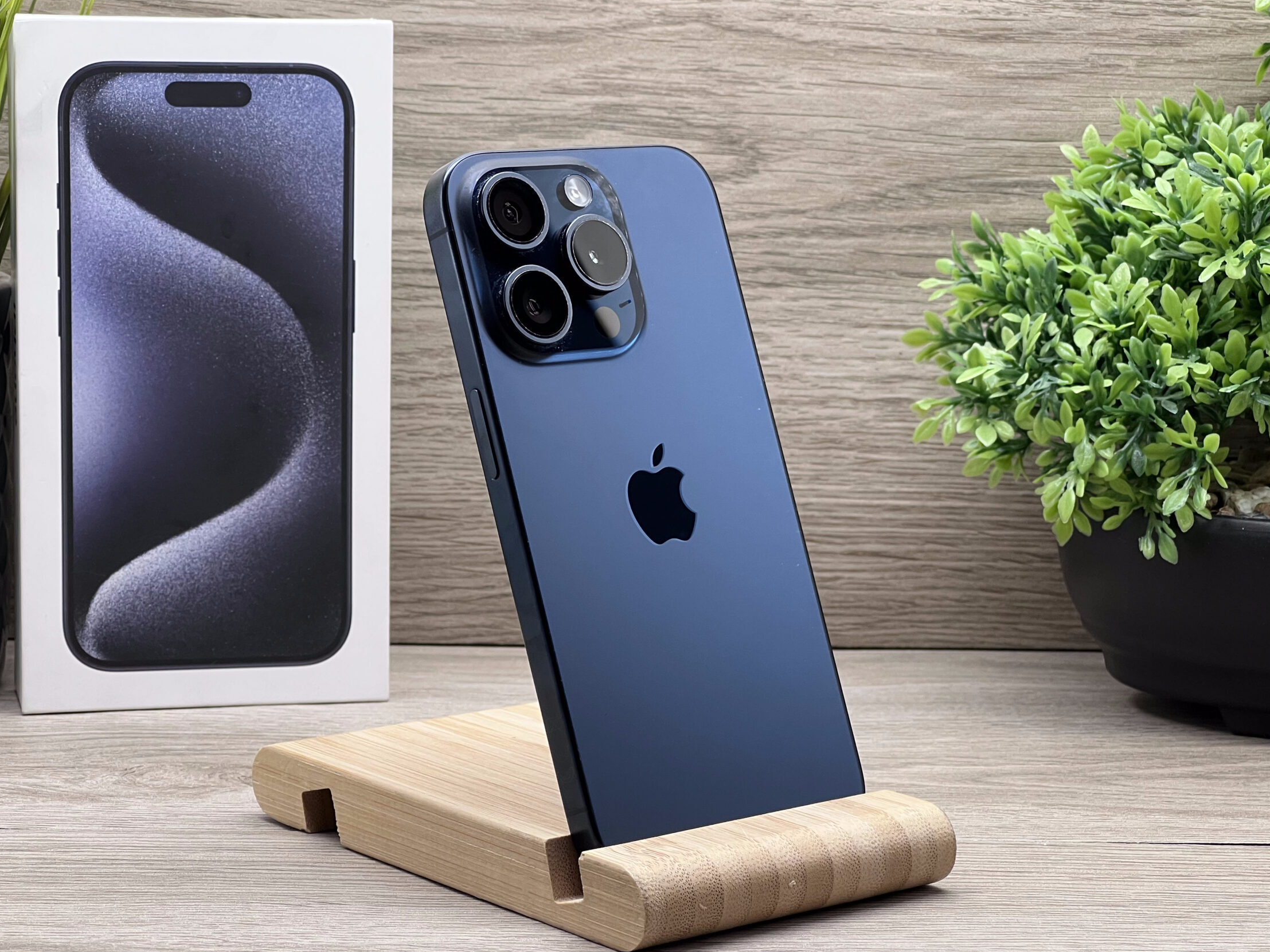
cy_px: 483
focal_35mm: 89
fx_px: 3265
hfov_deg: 22.0
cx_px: 573
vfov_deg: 16.6
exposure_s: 1/100
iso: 100
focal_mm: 9
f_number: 2.8
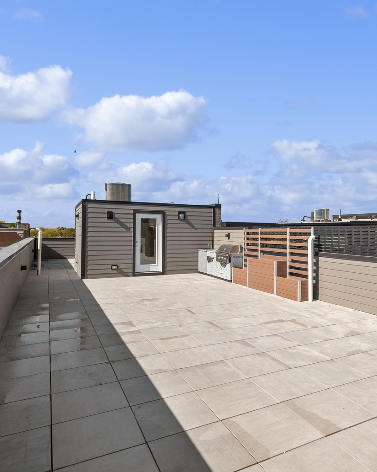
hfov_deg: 55.4
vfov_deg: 68.1
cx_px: 257
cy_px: 232
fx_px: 349
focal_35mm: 25
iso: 100
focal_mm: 17
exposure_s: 1/500
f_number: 8
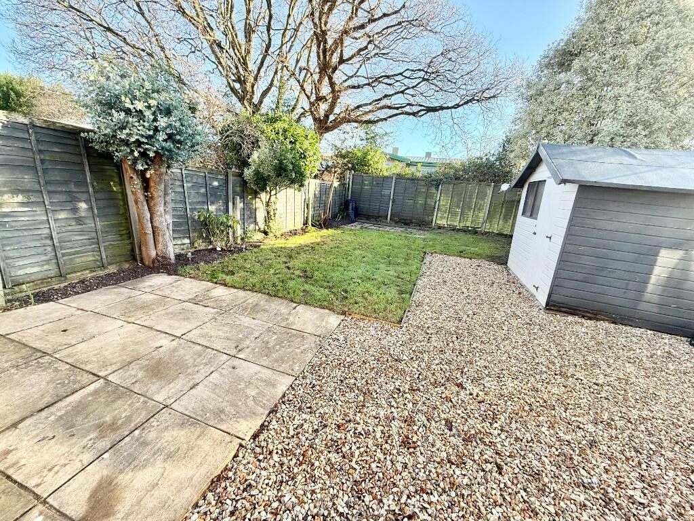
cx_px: 347
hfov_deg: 102.1
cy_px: 260
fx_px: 281
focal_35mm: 14
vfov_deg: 85.7
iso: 64
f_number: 2.2
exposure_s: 1/197
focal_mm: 2.22
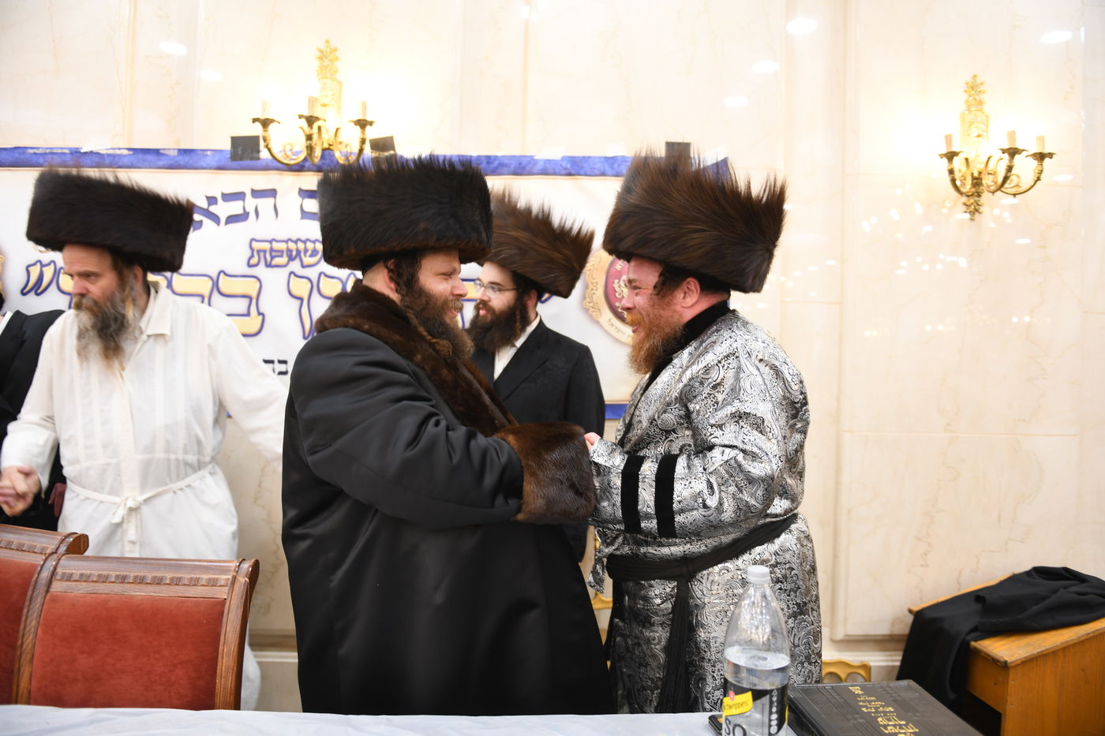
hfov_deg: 73.8
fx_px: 737
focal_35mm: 24
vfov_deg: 53.1
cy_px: 368
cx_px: 552
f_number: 2.8
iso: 320
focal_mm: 24
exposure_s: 1/100
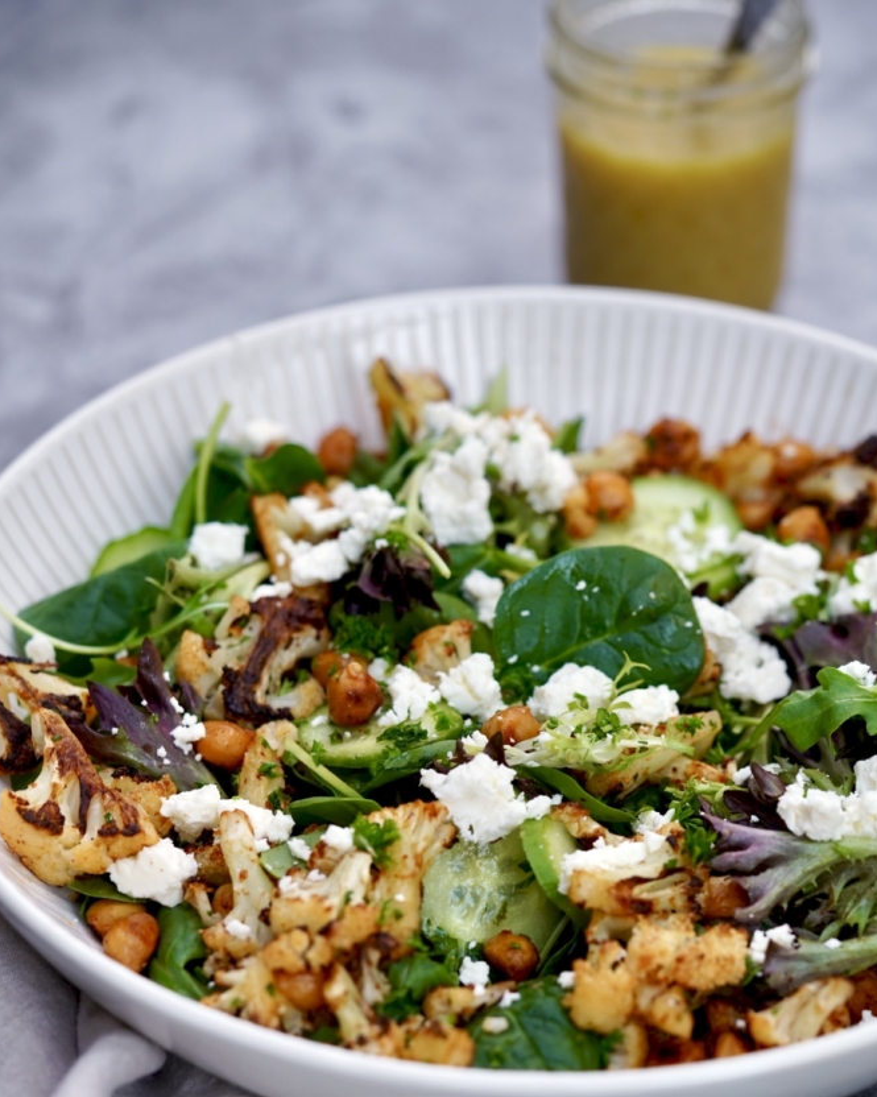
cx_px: 397
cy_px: 738
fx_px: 3798
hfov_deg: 13.2
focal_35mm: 117
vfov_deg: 16.4
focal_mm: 90
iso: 500
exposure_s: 1/100
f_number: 3.5
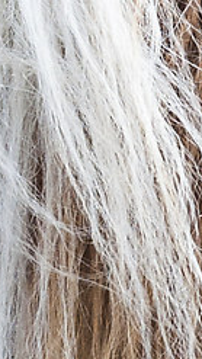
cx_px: 84
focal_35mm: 1066
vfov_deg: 2.0
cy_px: 658
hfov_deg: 1.1
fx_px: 10147
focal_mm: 70
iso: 400
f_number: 5.6
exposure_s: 1/800
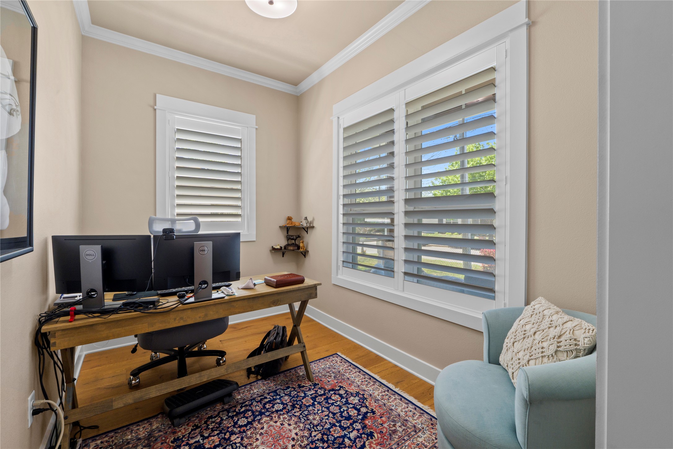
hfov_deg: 100.4
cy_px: 224
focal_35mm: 15
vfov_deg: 77.3
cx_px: 336
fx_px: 280
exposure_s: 1.3
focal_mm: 10
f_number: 11
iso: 250
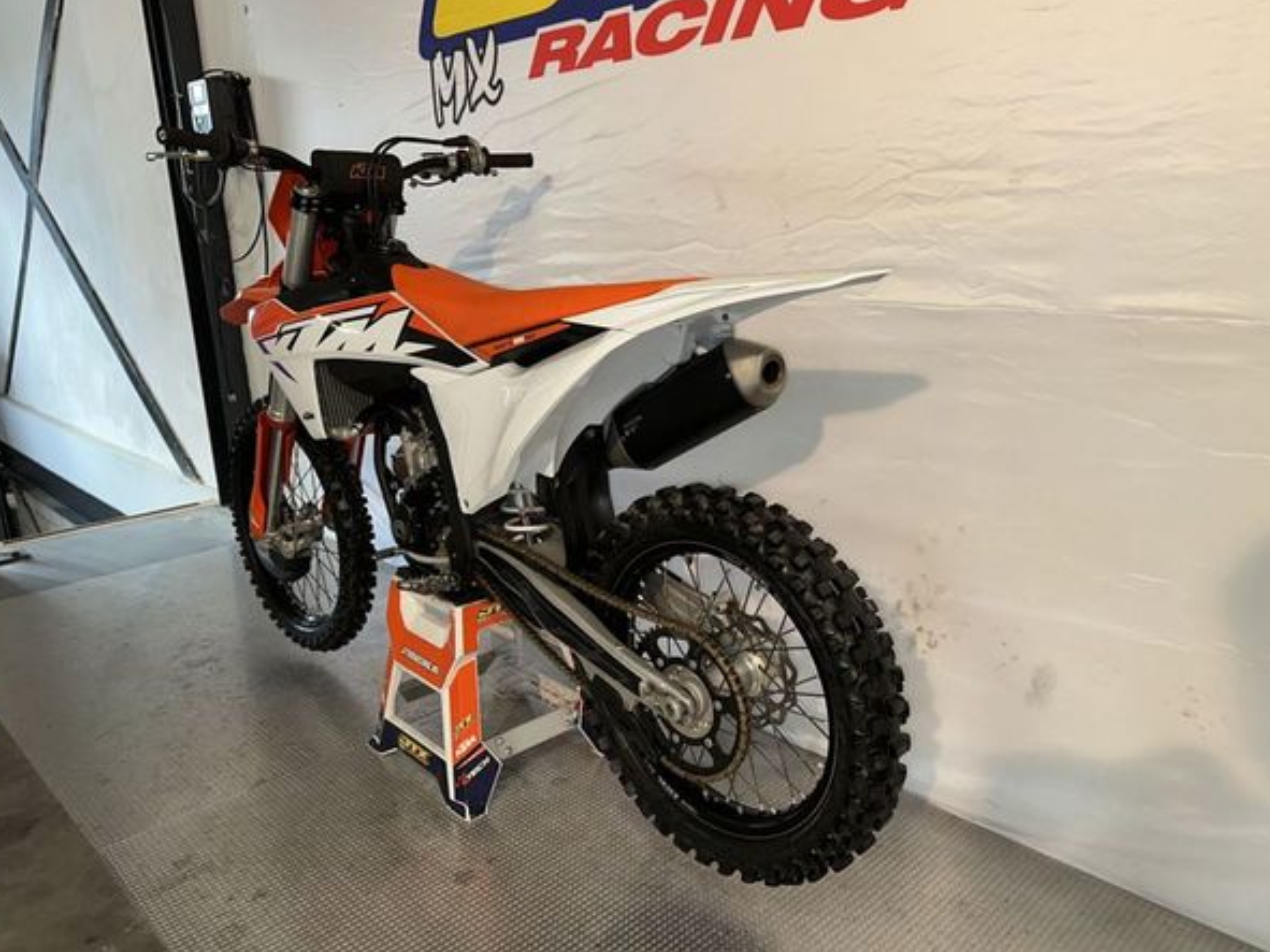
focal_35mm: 26
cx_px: 662
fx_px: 954
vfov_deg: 53.0
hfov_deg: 67.3
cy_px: 505
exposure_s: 1/33
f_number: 1.78
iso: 80
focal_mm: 6.86
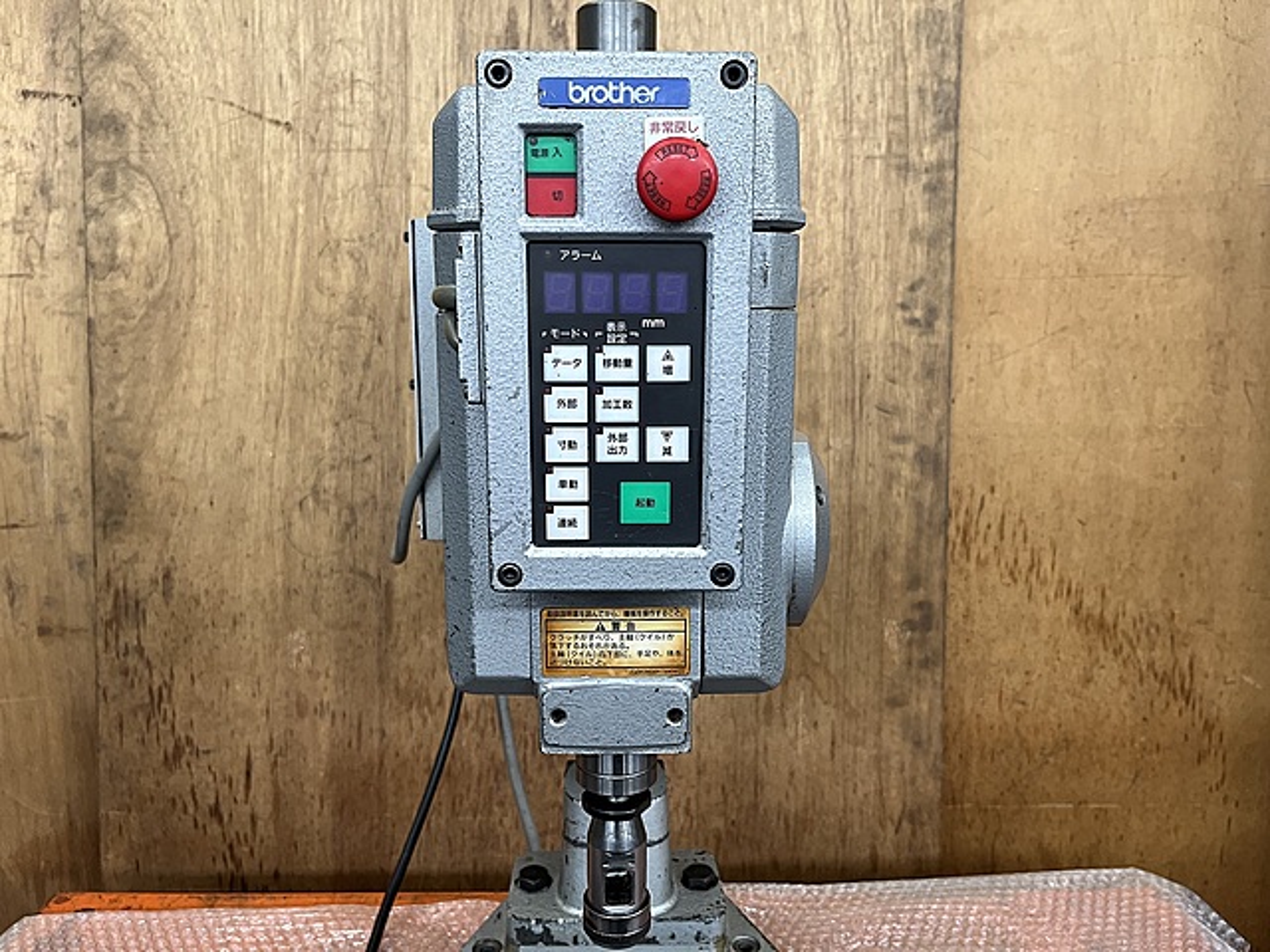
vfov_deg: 53.1
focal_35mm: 26
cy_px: 476
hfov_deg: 67.3
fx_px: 954
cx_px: 635
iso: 125
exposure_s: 1/106
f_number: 1.6
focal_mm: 5.1
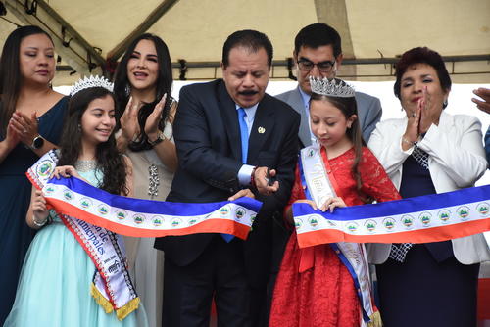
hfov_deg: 17.1
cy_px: 164
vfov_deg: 11.4
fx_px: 1634
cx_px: 245
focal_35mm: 120
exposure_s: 1/640
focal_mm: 80
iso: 1000
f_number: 5.3
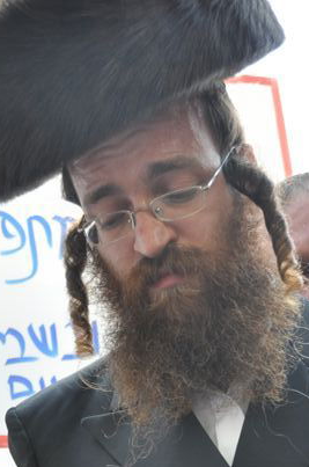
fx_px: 1529
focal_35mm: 118
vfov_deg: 16.8
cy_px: 519
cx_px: 67
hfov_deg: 11.5
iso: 200
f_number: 5.6
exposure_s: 1/125
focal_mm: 31
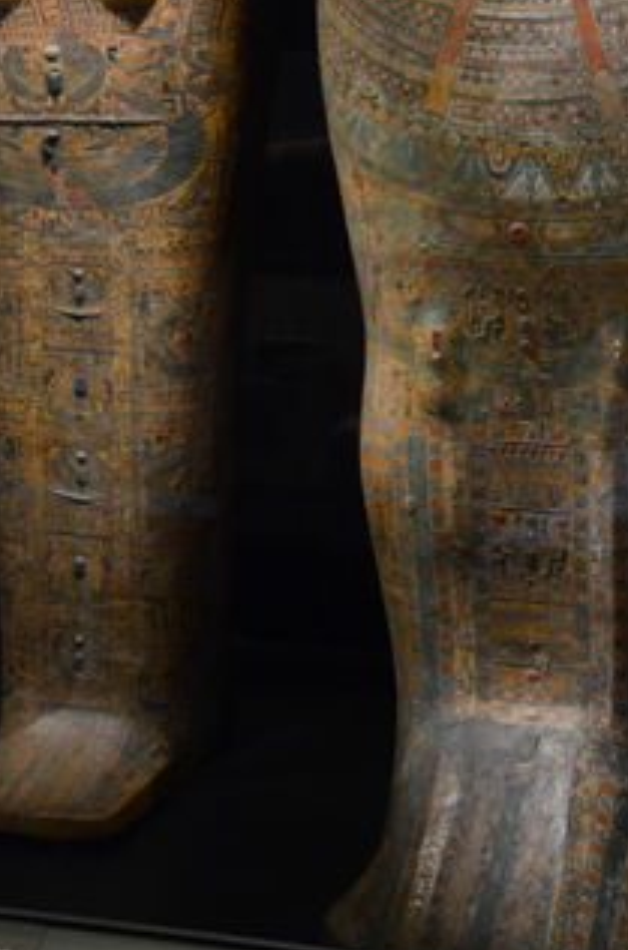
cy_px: 63
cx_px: 445
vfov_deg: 24.0
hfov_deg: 16.5
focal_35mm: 82
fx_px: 2157
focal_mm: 26
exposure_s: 1/10
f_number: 3.8
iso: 2500
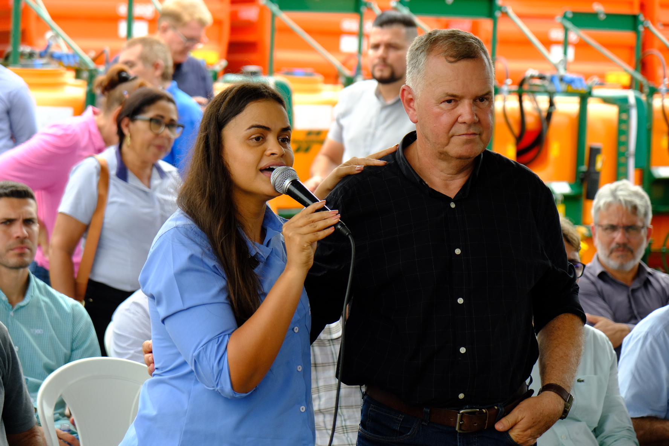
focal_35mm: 120
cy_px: 223
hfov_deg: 17.1
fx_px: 2230
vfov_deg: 11.4
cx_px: 334
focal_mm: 80
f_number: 4
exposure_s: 1/1000
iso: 1000
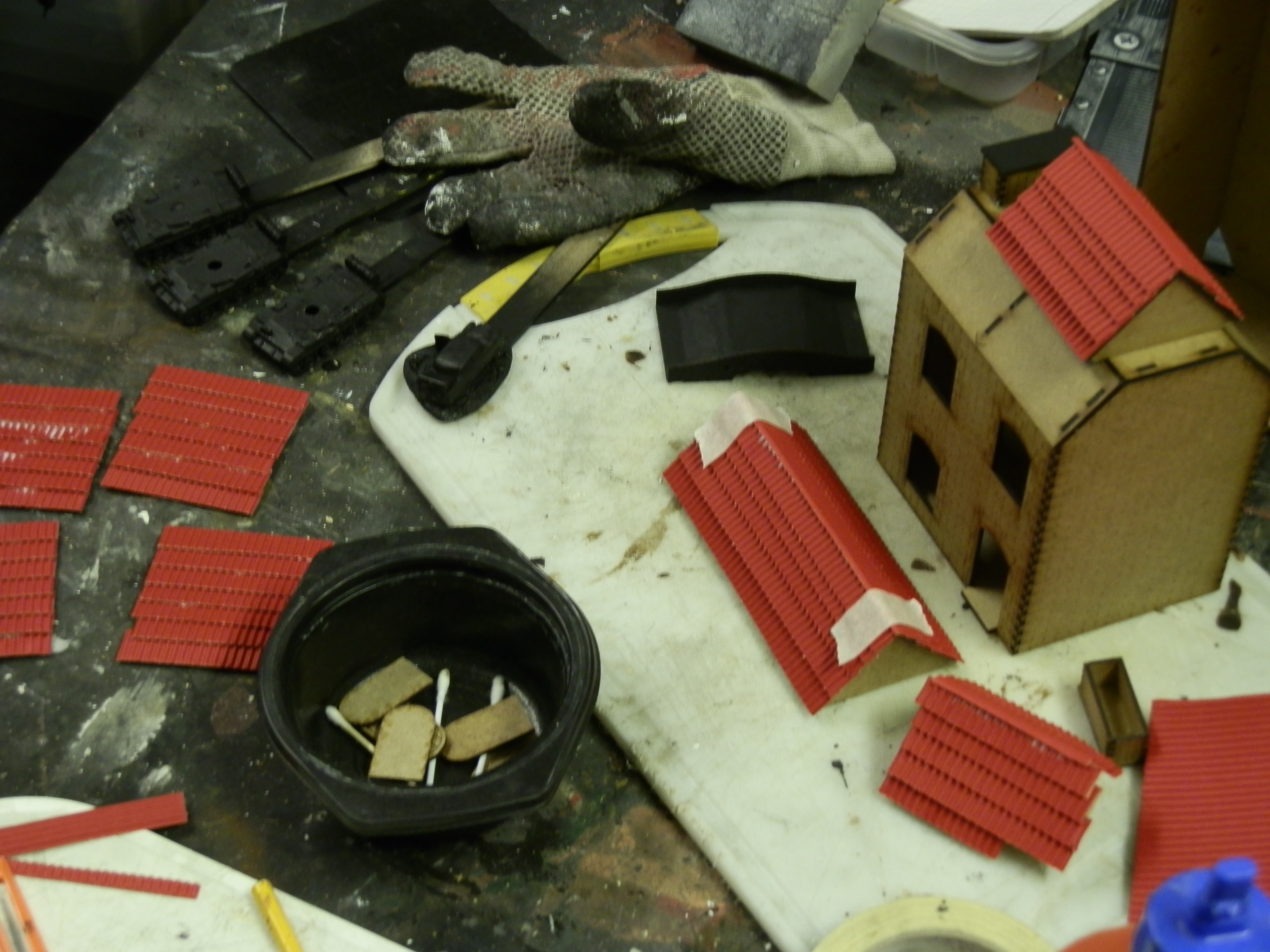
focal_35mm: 61
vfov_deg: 24.0
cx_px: 635
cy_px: 476
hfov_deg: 31.7
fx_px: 2238
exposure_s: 1/8
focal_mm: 10.99
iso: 200
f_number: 3.7
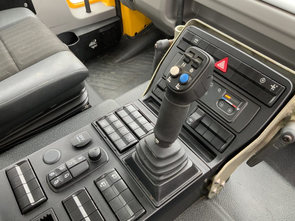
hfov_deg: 61.7
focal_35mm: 29
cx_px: 148
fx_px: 247
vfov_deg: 48.2
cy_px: 110
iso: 64
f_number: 1.8
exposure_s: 1/91
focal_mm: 3
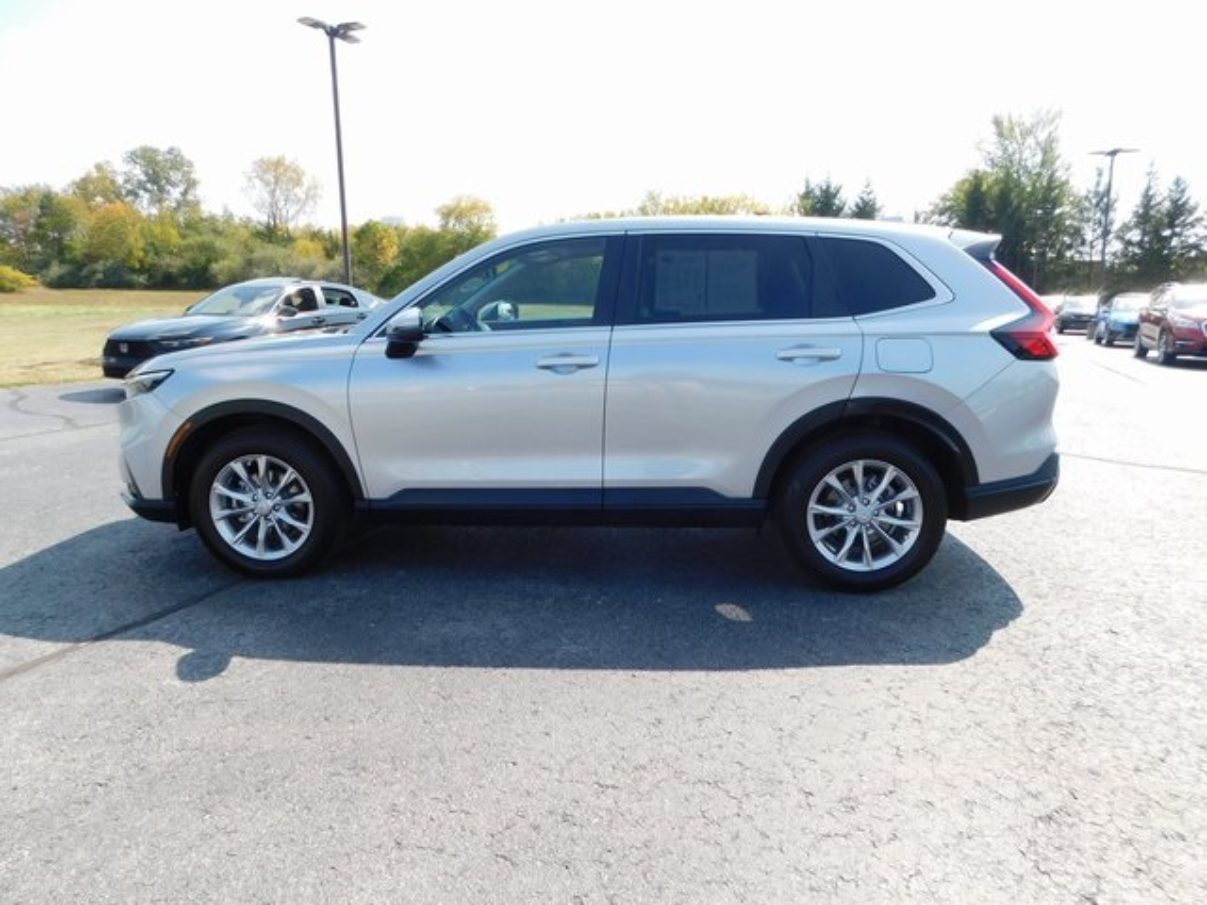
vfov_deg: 58.9
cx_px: 604
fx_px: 802
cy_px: 452
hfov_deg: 73.9
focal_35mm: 23
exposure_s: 1/800
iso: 125
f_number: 3
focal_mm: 4
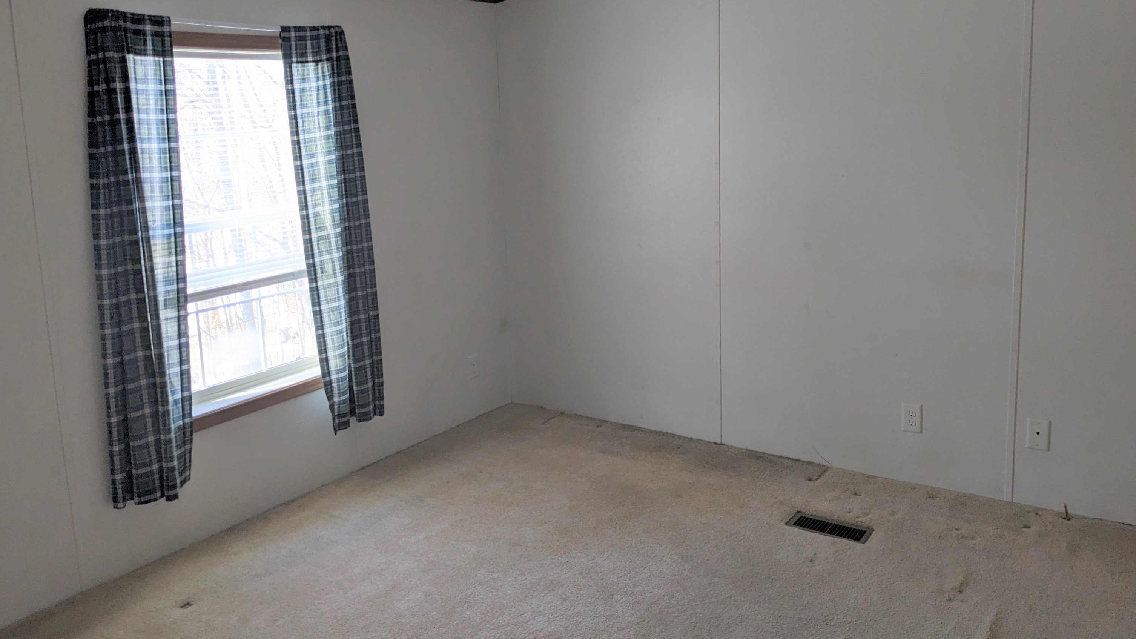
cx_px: 564
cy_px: 254
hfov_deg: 64.3
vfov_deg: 38.8
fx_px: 904
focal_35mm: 30
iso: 122
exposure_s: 1/120
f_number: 1.73
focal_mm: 4.38
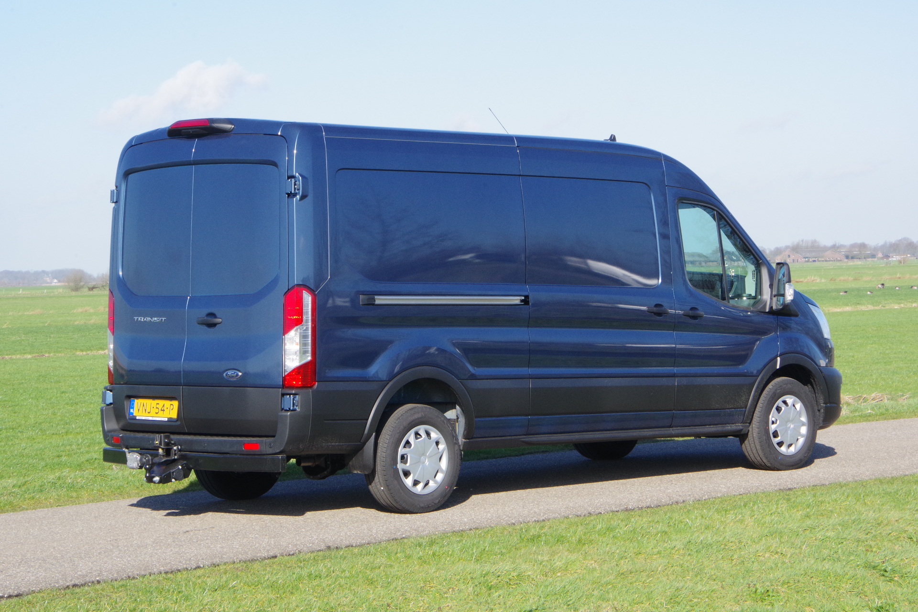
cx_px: 459
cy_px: 306
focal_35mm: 102
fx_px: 2601
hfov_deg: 20.0
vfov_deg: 13.4
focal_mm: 68
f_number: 22
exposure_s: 1/125
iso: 800
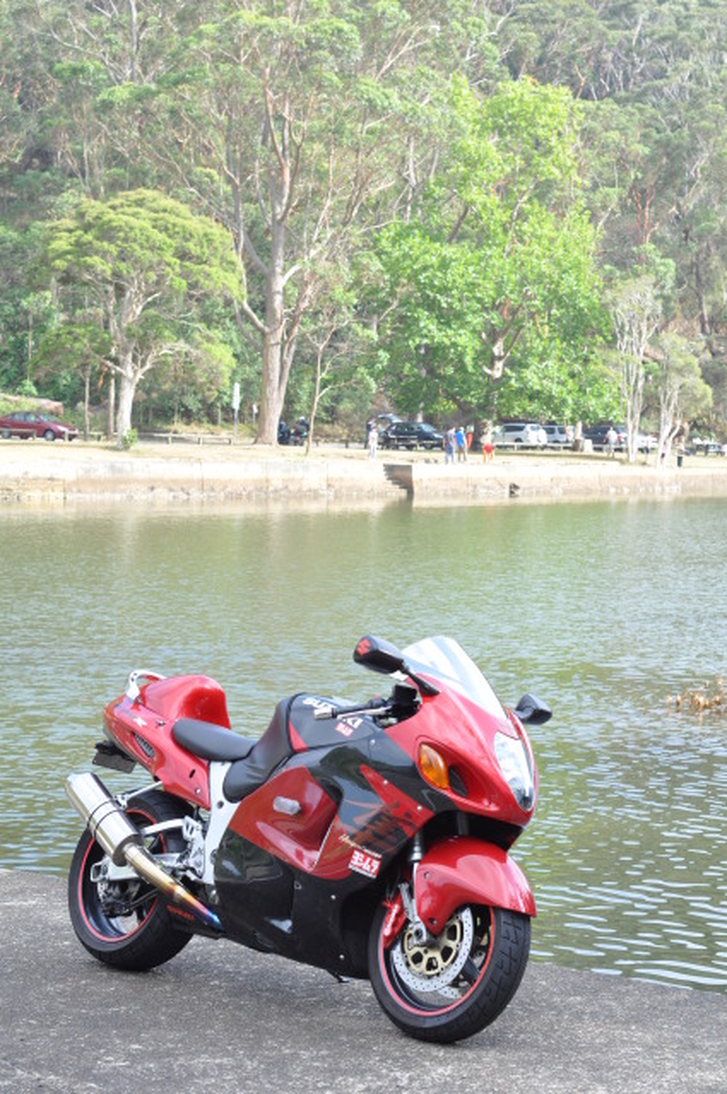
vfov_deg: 27.0
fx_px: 2278
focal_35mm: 75
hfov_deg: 18.1
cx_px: 364
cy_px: 547
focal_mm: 50
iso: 400
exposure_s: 1/200
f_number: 8
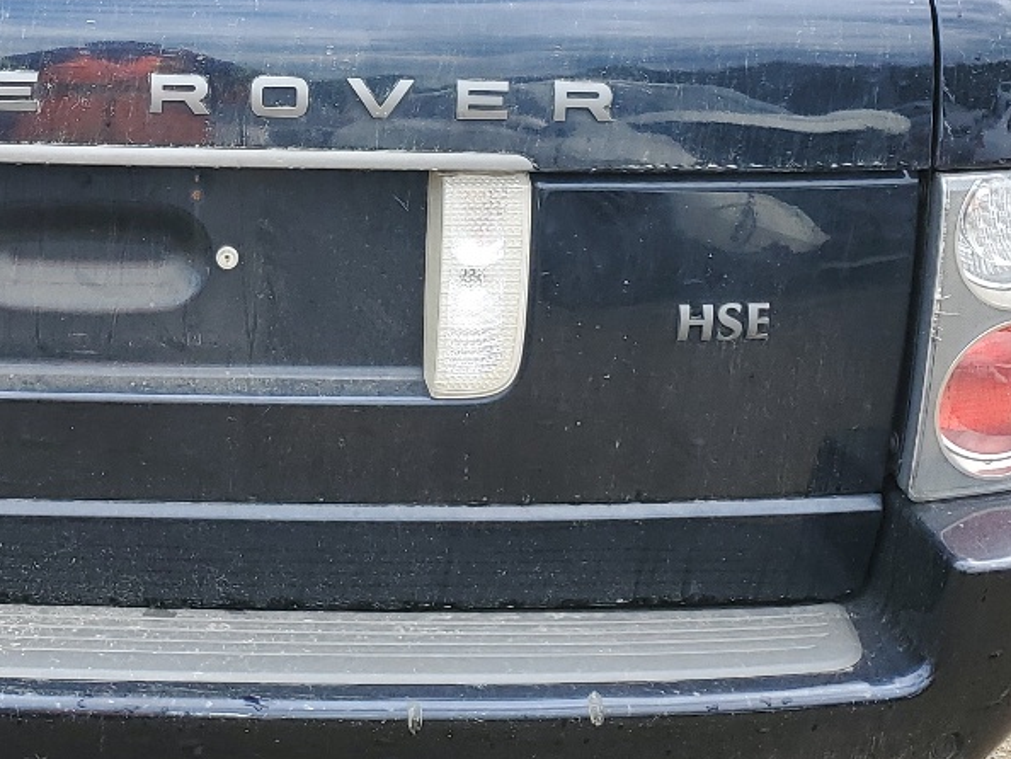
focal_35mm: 70
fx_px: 2045
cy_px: 53
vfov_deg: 20.5
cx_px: 129
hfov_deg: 26.9
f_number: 1.5
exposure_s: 1/500
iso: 50
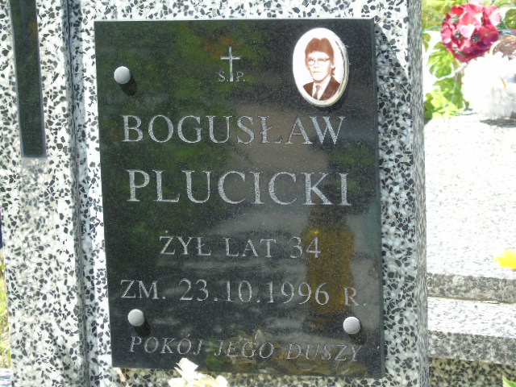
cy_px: 194
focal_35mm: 142
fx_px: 2117
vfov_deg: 10.4
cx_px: 258
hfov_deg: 13.9
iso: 80
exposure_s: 1/125
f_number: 4.7
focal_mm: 25
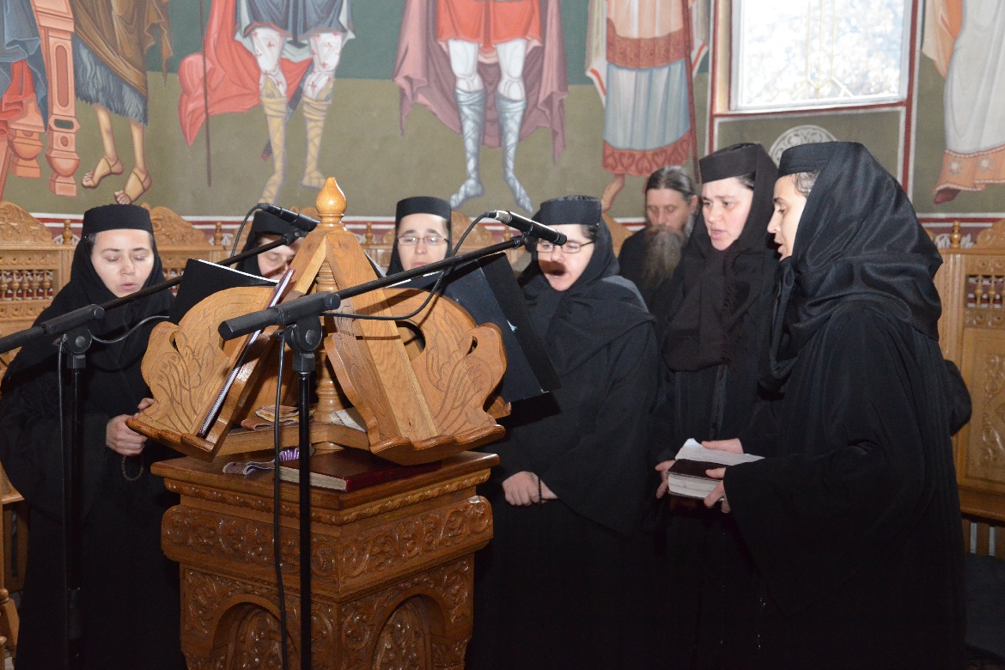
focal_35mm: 40
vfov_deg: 33.4
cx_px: 495
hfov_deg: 48.5
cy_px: 340
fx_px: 1117
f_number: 4
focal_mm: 26
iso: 3200
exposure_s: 1/60
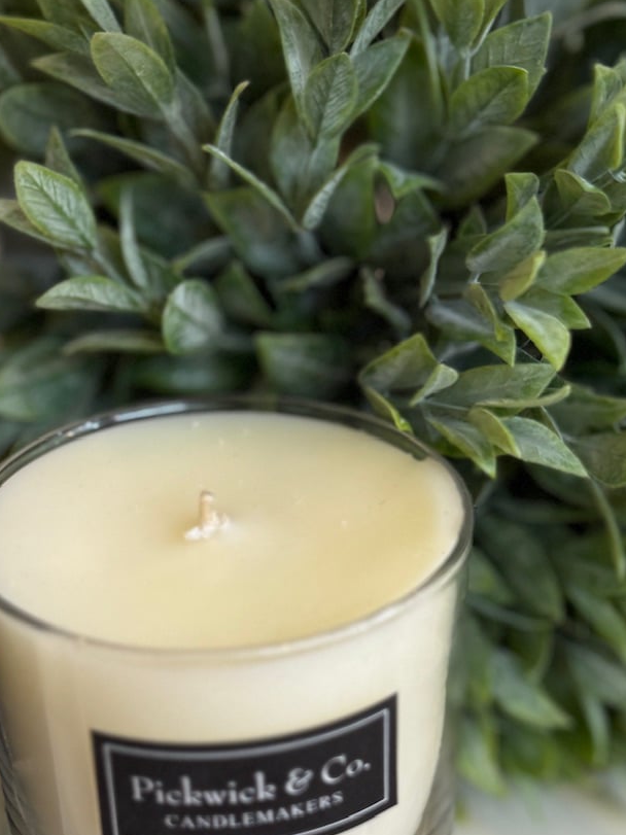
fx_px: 1375
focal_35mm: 57
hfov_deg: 25.6
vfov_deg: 33.8
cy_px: 442
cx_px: 336
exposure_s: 1/120
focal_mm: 6.76
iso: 100
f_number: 1.78
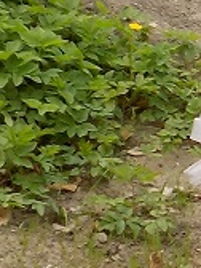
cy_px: 108
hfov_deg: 7.7
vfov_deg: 11.2
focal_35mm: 176
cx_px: 509
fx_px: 1363
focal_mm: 4
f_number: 3.1
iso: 80
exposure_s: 1/320
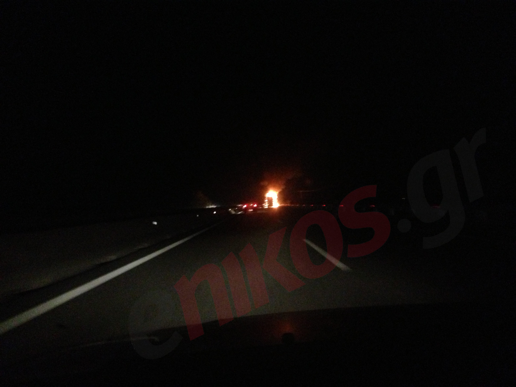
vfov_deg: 40.7
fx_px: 522
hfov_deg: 52.6
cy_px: 194
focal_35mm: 35
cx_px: 258
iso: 800
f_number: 2.4
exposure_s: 1/15
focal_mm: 4.28
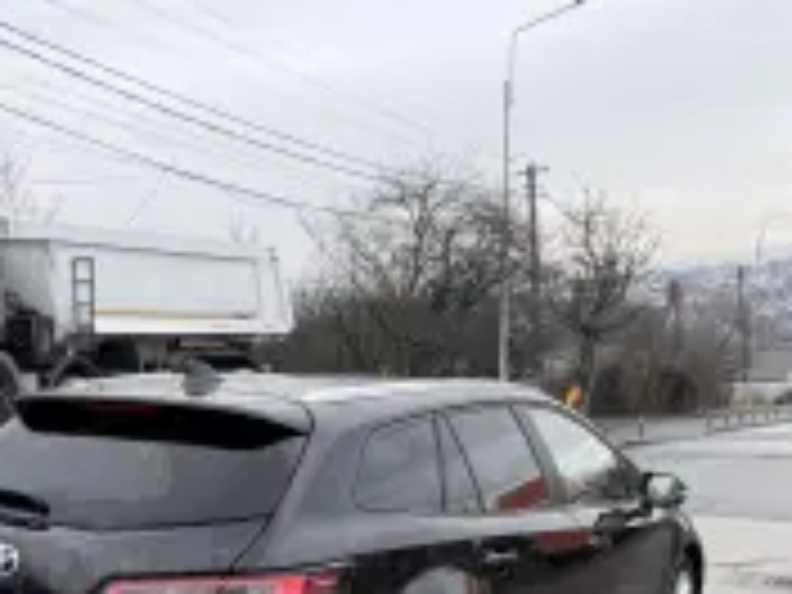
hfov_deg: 38.6
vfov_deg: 28.3
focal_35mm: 49
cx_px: 284
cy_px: 562
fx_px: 1121
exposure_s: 1/735
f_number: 1.78
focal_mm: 6.76
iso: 80
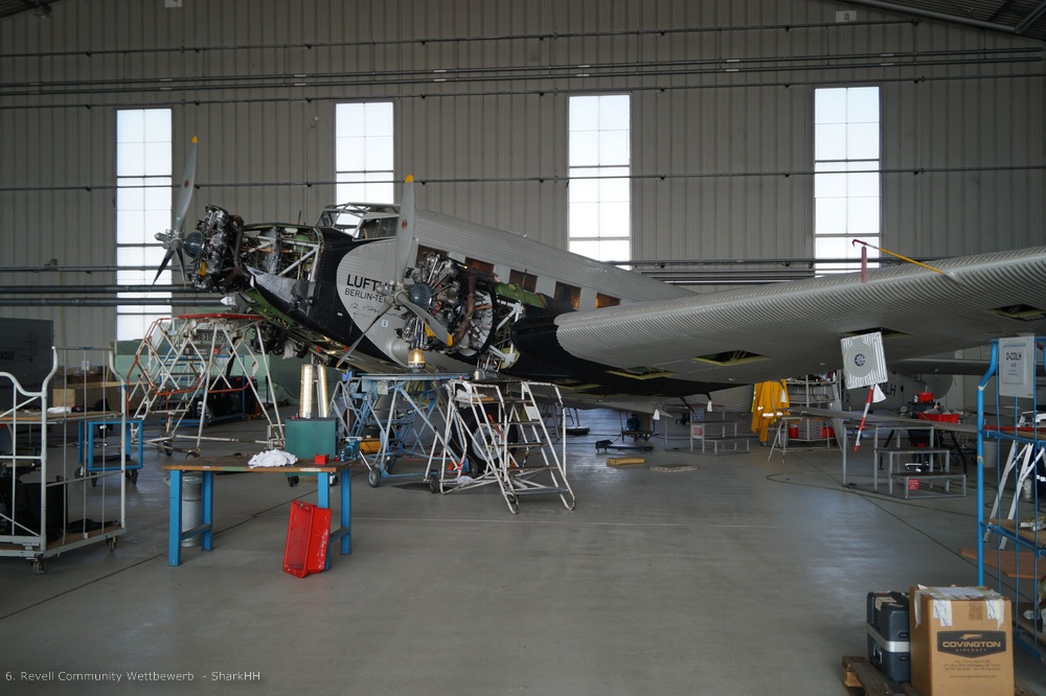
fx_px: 958
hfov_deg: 57.2
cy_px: 348
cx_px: 523
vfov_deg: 39.9
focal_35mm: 33
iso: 100
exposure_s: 1/160
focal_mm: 22
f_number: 4
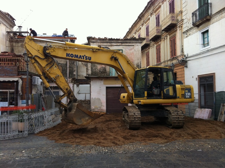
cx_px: 112
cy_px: 84
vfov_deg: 40.6
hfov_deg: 52.7
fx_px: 227
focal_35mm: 35
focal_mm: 3.85
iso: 80
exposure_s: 1/211
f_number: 2.8
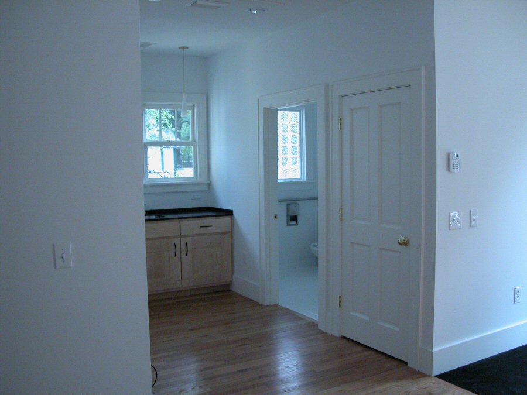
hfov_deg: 52.6
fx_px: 533
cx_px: 264
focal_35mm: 35
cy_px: 198
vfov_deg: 40.7
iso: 400
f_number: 2.8
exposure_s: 1/319
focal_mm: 8.9
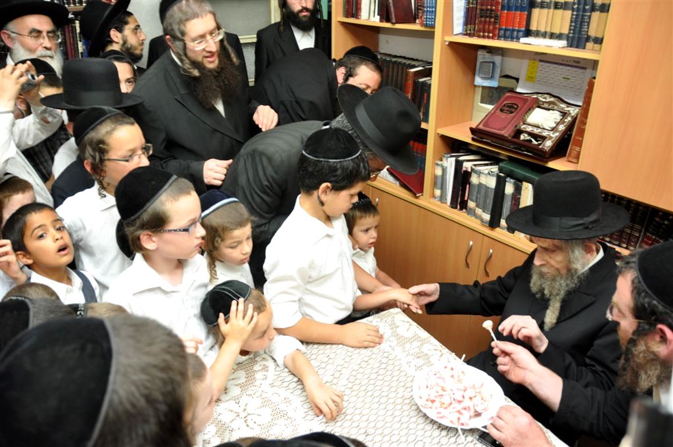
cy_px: 224
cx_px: 336
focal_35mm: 27
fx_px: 504
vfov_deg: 47.8
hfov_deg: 67.4
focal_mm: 18
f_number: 4
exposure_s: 1/60
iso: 720
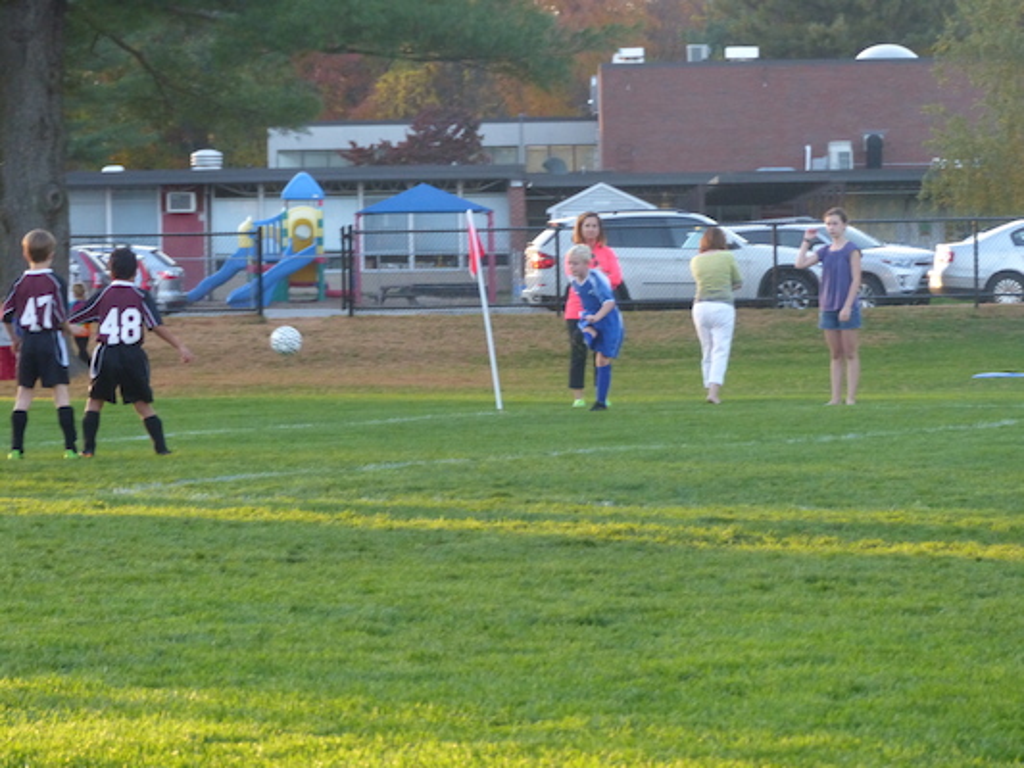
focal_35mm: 183
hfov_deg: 10.8
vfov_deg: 8.1
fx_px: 5415
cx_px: 512
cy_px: 384
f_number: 2.8
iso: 400
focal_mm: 33
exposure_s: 1/125
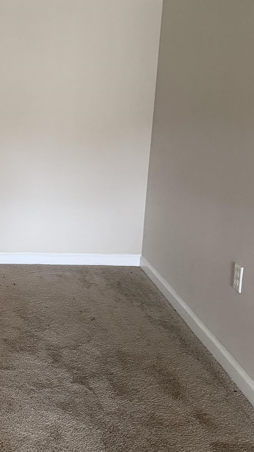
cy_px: 202
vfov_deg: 40.5
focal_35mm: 51
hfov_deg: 21.9
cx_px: -46
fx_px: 611
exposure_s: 1/52
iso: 800
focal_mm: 6.76
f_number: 1.78
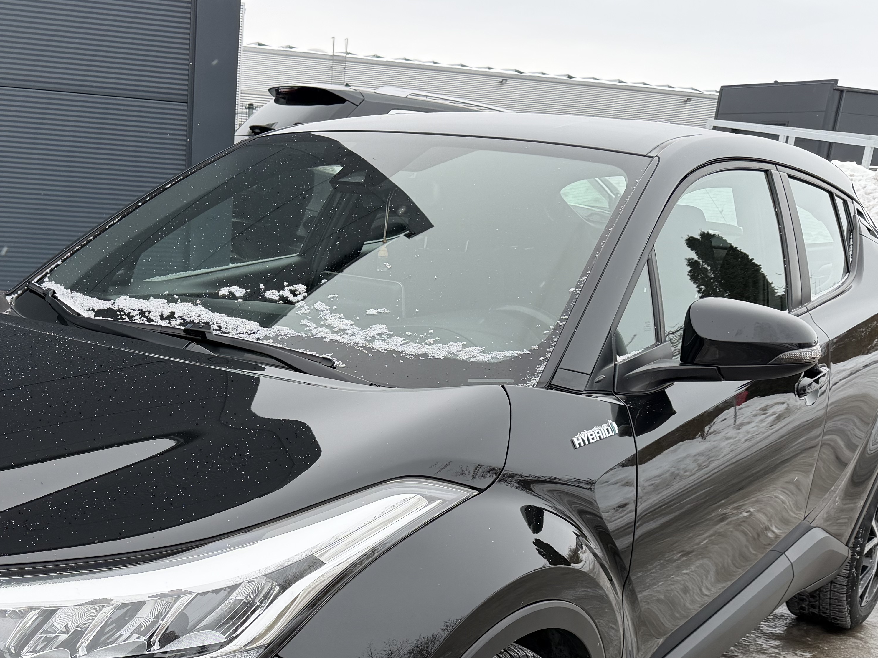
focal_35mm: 46
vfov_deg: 30.1
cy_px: 599
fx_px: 1167
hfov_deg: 40.6
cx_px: 279
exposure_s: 1/412
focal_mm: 6.76
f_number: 1.78
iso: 100
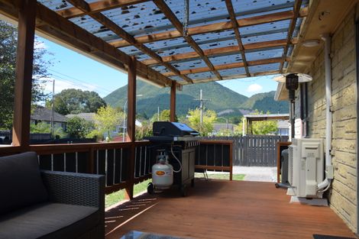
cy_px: 120
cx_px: 180
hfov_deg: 67.4
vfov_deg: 47.9
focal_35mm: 27
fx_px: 269
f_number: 8
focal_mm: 18
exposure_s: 1/250
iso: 180
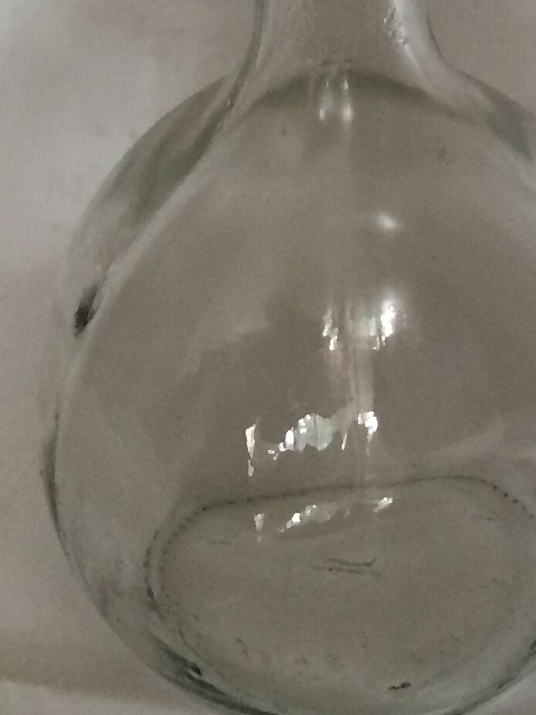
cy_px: -427
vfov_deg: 17.0
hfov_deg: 14.5
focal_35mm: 102
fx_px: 2106
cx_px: 370
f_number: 2.2
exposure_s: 1/33
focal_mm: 4.15
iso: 125
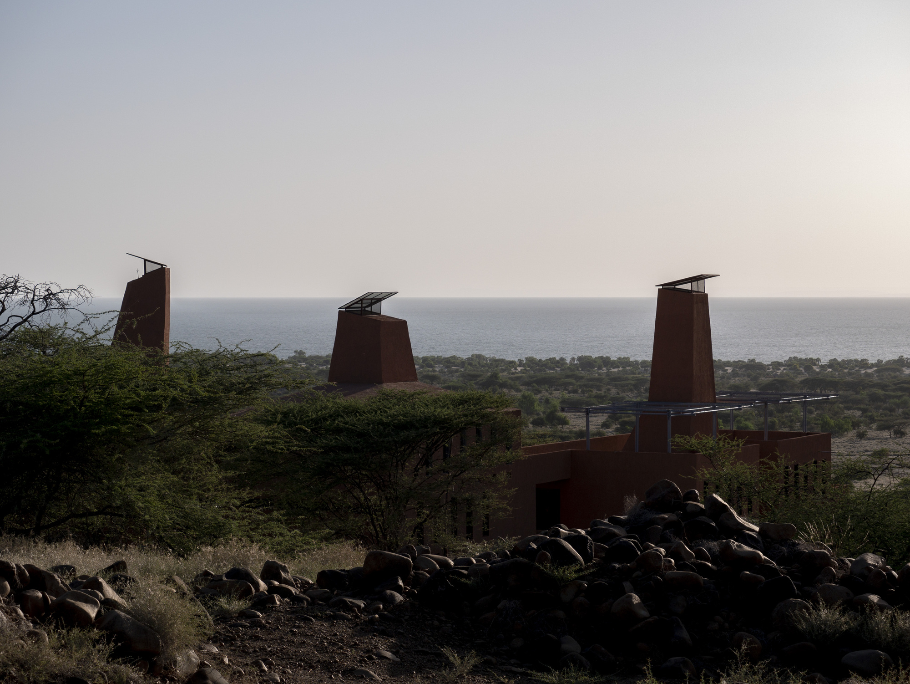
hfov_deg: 21.8
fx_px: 2367
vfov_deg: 16.4
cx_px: 455
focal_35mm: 90
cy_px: 342
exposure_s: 1/500
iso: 100
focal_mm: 45
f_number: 7.1
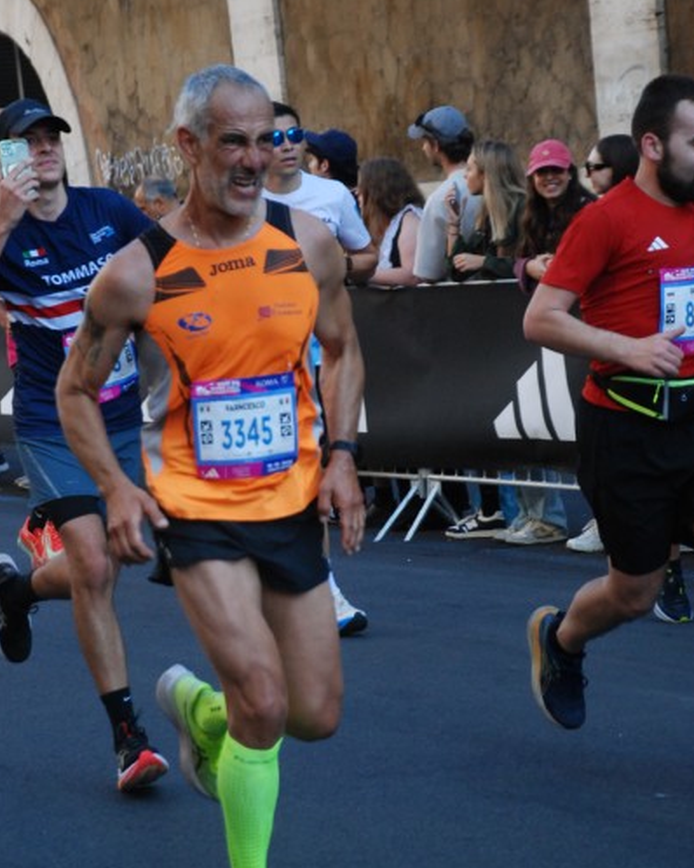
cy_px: 424
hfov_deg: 11.3
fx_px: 3494
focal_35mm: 136
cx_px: 346
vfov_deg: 14.2
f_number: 5.6
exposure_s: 1/500
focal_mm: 80
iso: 1000
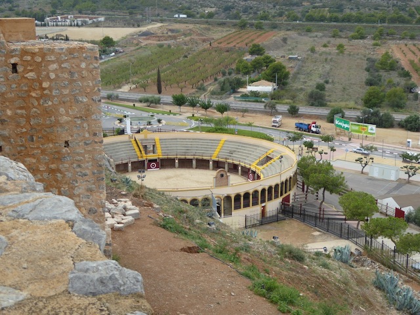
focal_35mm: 50
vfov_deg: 29.1
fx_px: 607
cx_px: 210
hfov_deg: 38.2
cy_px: 158
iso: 100
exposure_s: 1/250
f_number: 4.1
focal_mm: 9
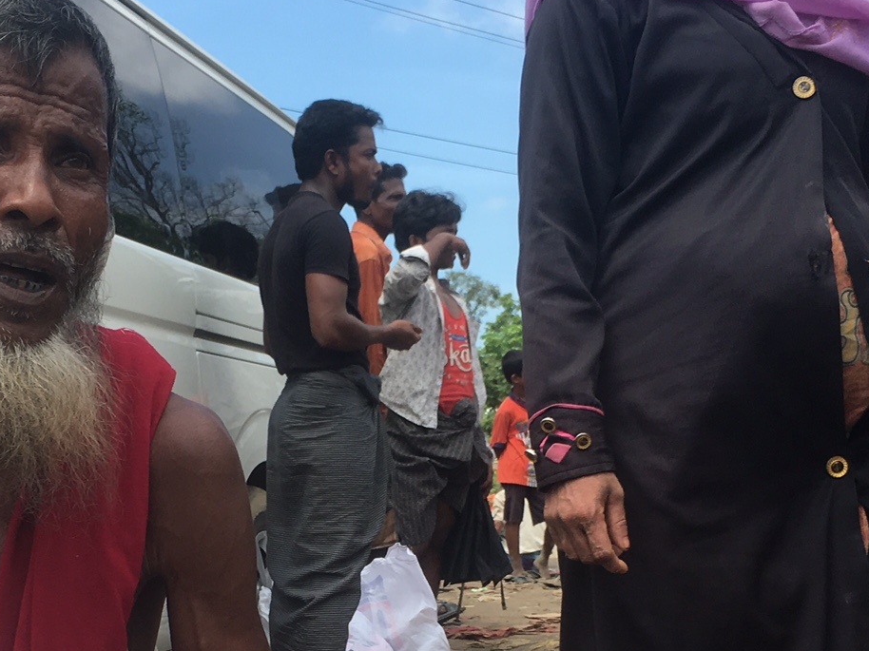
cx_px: 343
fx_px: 1606
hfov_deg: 30.2
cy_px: 633
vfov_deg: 22.2
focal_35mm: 64
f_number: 2.2
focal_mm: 4.15
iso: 25
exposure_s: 1/777
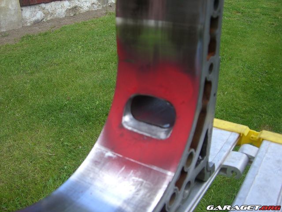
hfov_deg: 49.0
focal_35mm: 38
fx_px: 310
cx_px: 141
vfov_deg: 37.7
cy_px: 106
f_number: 2.7
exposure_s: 1/250
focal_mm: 6.2
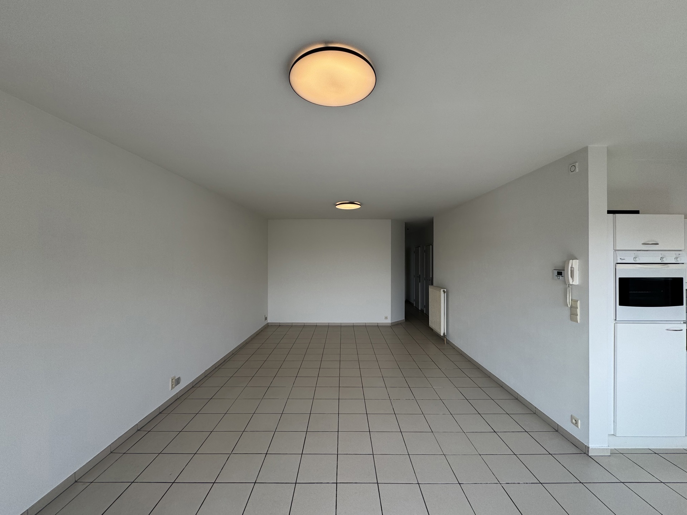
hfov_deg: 102.1
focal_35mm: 14
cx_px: 344
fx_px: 278
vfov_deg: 85.7
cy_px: 258
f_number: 2.2
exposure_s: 1/207
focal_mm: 2.22
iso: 40
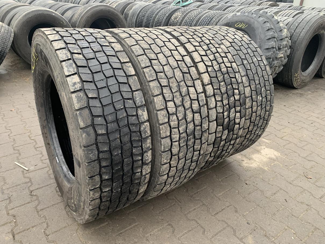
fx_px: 244
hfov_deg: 67.3
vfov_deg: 53.1
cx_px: 162
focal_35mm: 26
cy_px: 122
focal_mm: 4.25
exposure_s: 1/60
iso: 200
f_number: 1.8
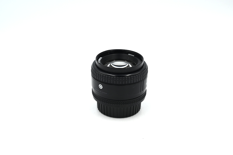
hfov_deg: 28.9
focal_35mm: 70
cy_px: 78
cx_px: 116
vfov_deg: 19.4
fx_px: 453
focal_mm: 70
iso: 200
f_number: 14
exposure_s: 1/50
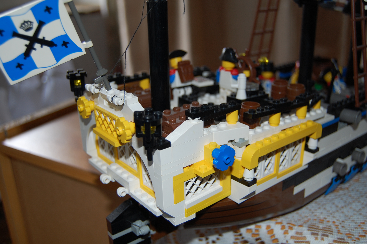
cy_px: 122
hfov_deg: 49.6
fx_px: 397
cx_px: 184
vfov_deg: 34.1
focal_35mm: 39
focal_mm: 26
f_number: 4
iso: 220
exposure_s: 1/60
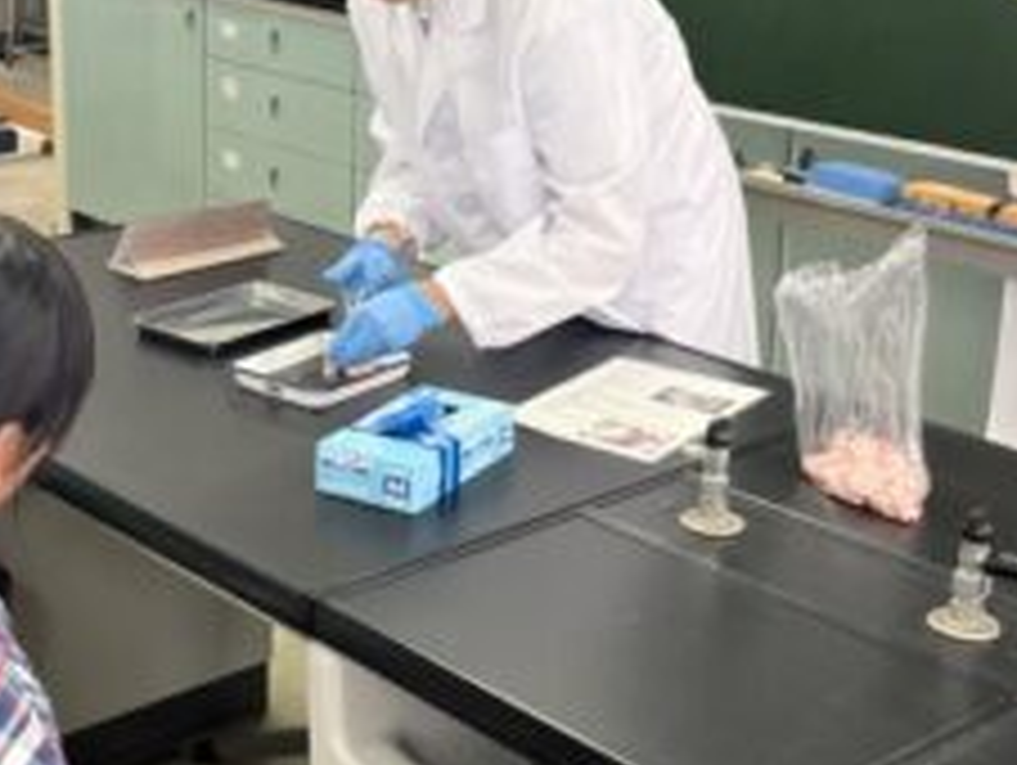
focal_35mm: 69
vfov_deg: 21.3
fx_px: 2029
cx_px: 320
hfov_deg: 27.9
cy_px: 324
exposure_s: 1/100
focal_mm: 5.1
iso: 125
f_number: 1.6
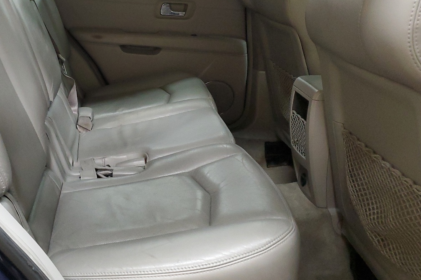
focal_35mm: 43
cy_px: 86
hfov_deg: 43.8
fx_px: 503
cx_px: 100
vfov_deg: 30.9
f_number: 1.5
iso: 288
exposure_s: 1/24
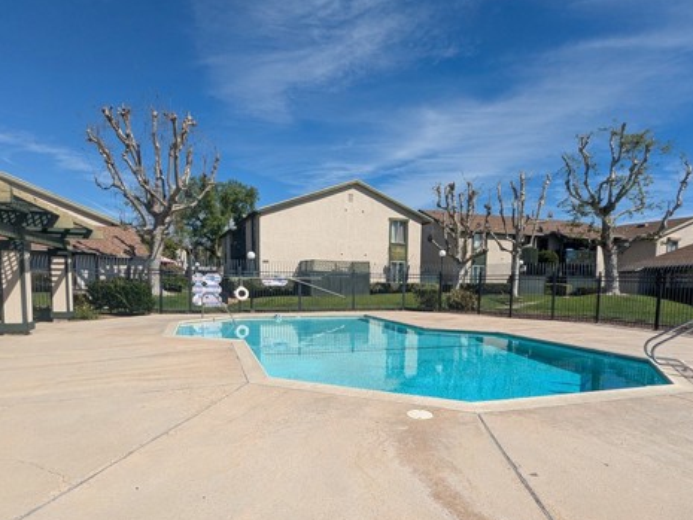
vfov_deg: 60.3
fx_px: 441
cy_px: 325
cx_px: 370
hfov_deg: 76.3
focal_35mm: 22
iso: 47
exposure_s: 1/2020
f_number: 2.2
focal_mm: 2.35
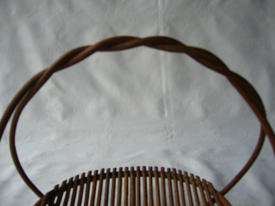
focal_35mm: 35
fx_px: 278
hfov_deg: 52.6
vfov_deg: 40.7
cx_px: 138
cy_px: 103
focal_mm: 5.8
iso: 80
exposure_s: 1/50
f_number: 2.8
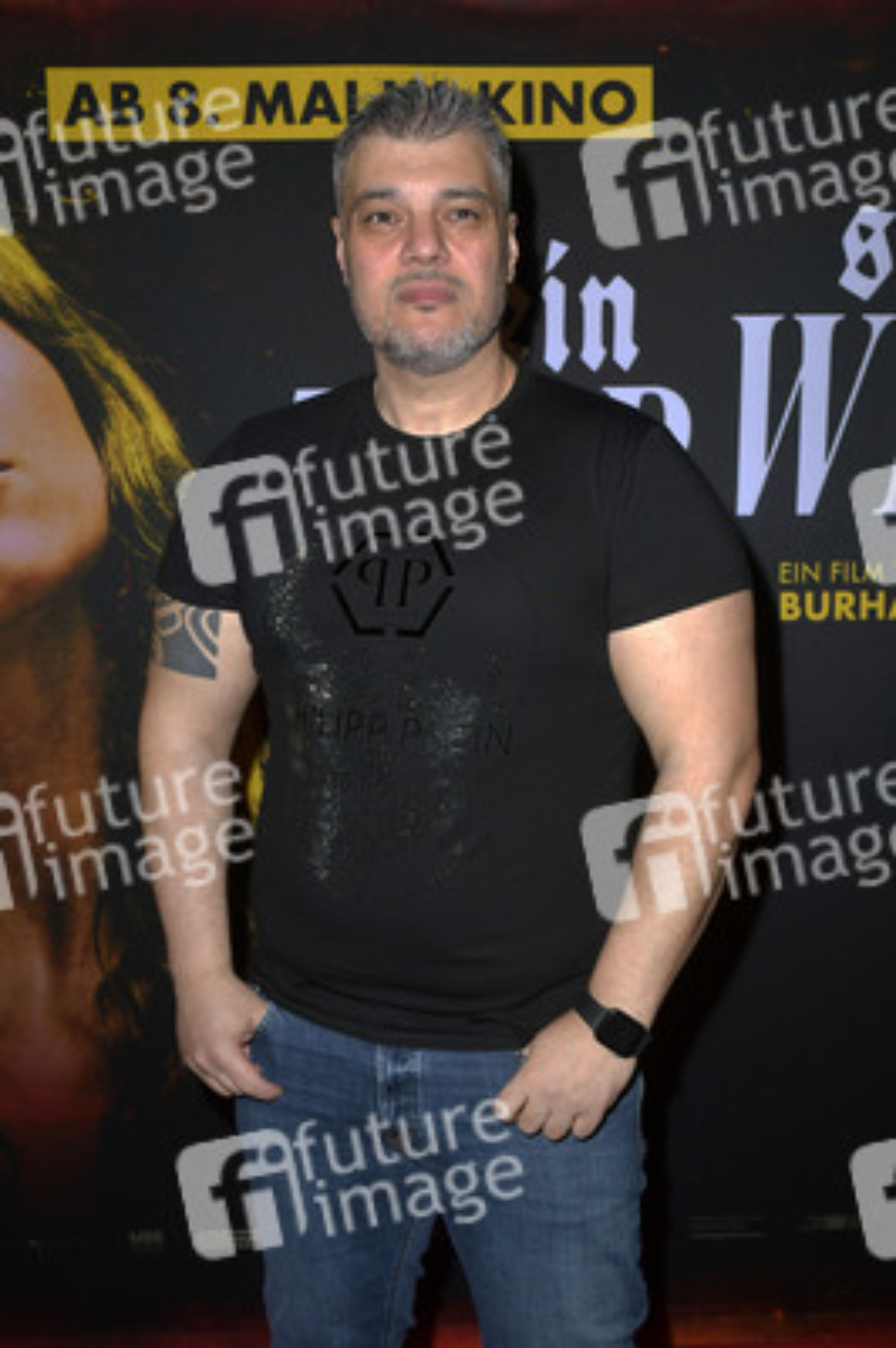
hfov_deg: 35.0
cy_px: 674
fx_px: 1421
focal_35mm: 38
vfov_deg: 50.7
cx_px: 448
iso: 640
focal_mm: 38
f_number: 6.3
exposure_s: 1/200
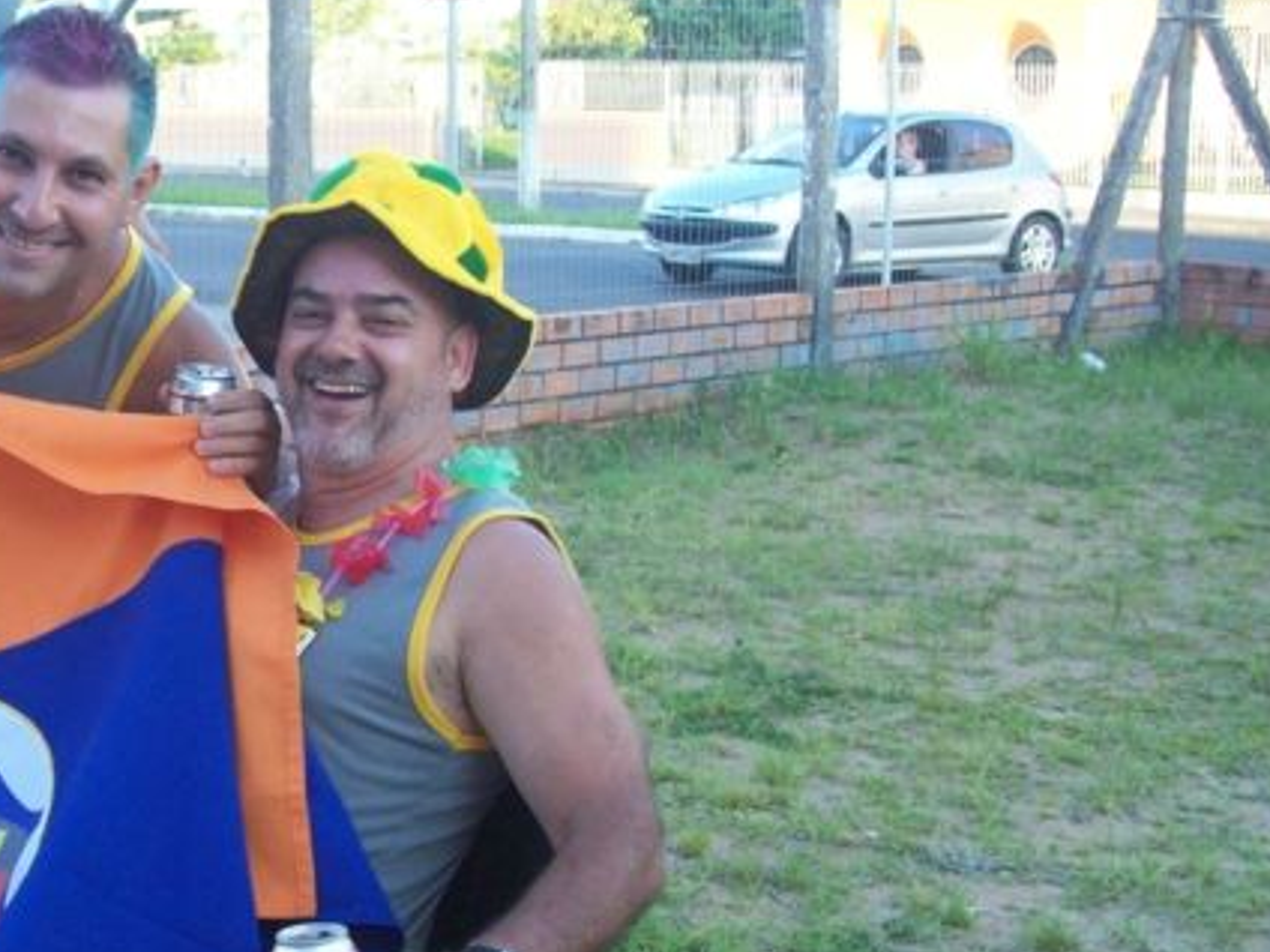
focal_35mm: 68
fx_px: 2495
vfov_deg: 21.5
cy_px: 620
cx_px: 150
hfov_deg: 27.6
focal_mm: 6
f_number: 2.7
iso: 80
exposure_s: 1/95.9
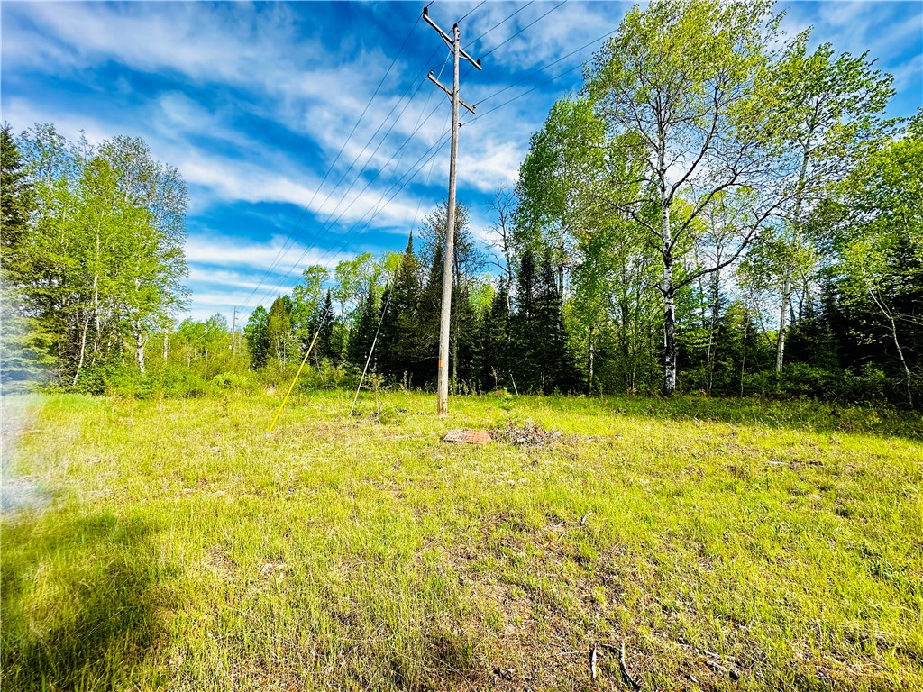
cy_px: 346
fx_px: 373
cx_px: 462
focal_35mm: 14
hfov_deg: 102.1
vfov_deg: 85.7
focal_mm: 2.22
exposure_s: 1/330
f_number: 2.2
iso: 40
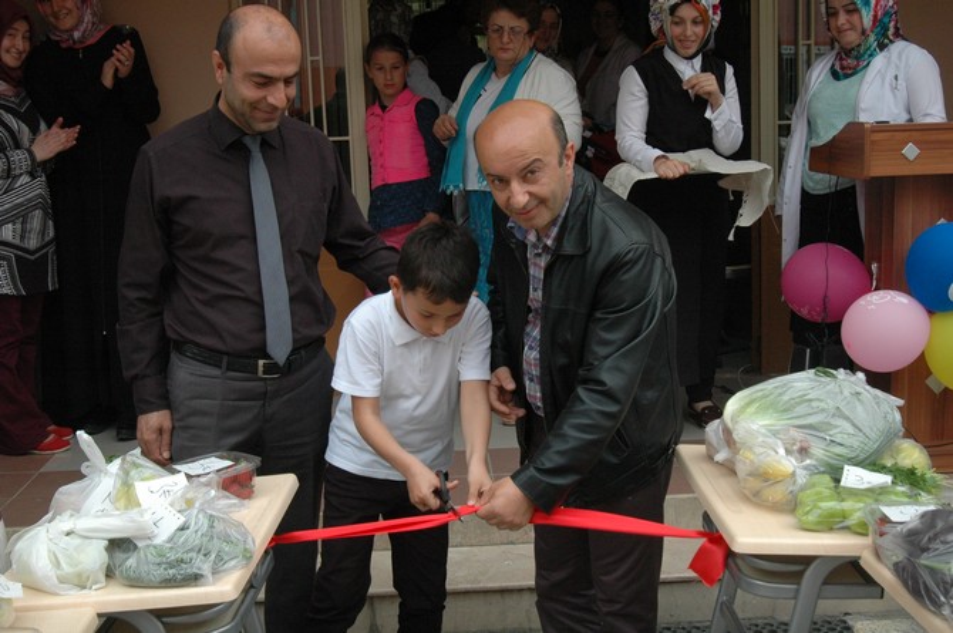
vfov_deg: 28.0
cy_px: 316
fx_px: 1269
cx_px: 476
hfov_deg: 41.2
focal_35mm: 48
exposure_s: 1/320
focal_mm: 32
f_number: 9
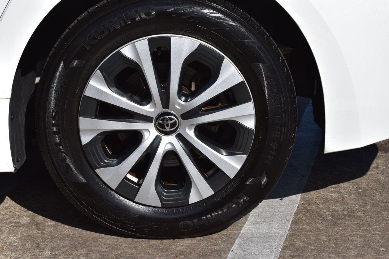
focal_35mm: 60
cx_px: 194
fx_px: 648
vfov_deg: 22.6
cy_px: 130
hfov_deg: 33.4
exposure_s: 1/500
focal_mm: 40
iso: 200
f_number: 11
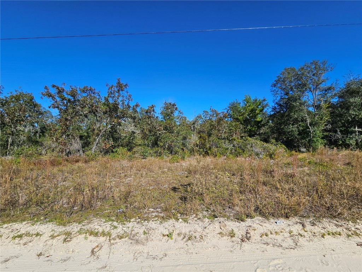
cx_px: 181
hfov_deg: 106.2
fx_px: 136
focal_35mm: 13
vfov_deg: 89.9
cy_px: 136
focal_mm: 2.2
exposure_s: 1/3018
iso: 50
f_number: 2.2
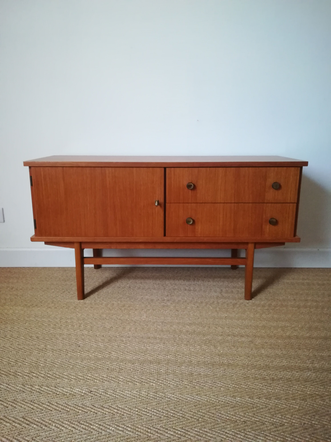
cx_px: 166
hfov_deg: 53.1
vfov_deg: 67.3
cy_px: 221
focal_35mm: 26
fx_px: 331
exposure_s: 1/14.3
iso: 640
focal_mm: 3.83
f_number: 2.2
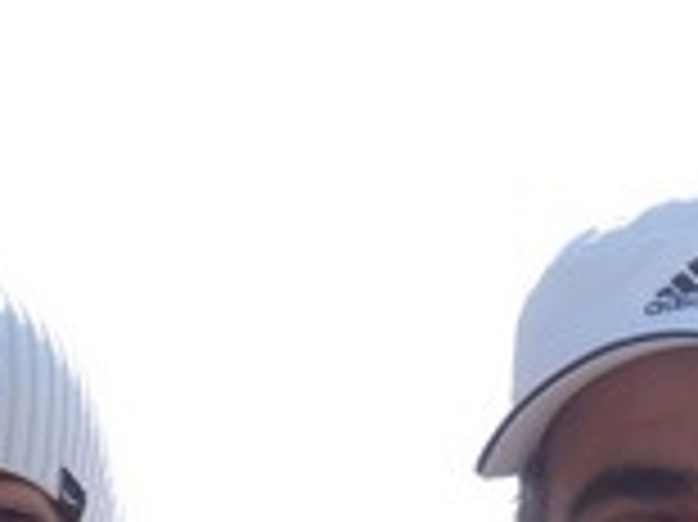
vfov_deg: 9.1
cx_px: 297
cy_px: 828
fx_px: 3163
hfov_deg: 12.6
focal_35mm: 157
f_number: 4
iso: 100
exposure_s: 1/640
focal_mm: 6.8
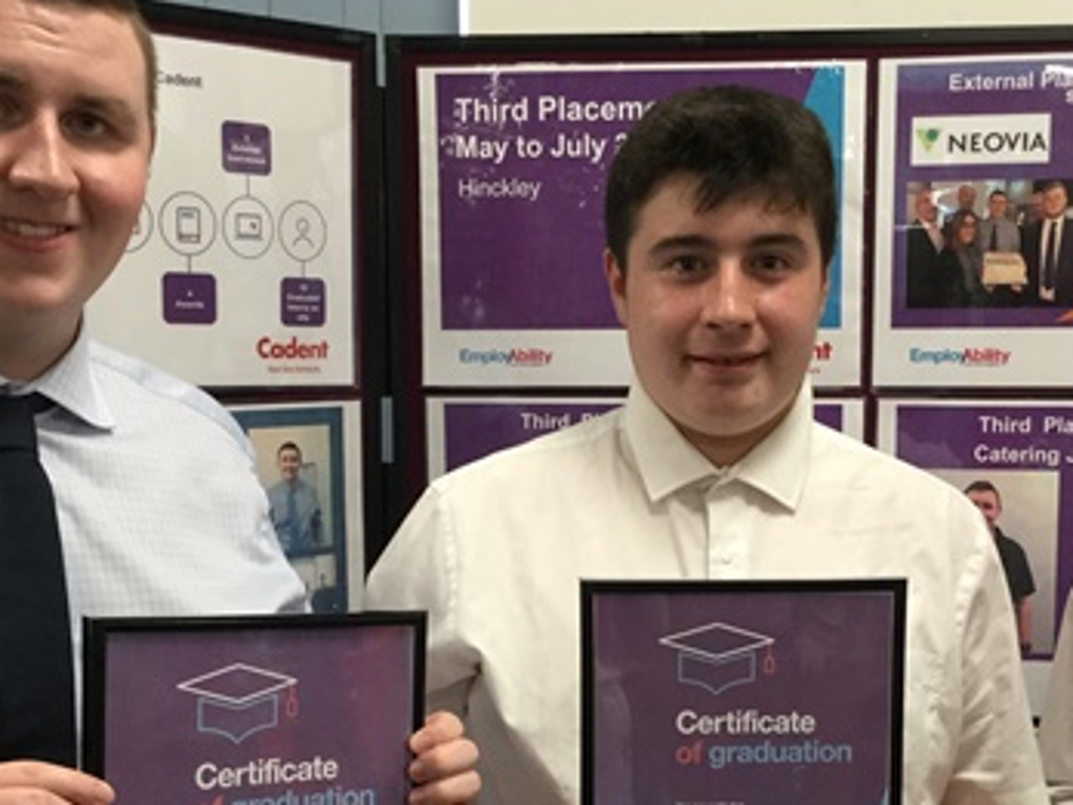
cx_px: 643
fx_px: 1891
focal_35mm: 61
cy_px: 580
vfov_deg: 23.8
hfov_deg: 31.6
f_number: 2.4
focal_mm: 3.3
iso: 125
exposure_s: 1/33
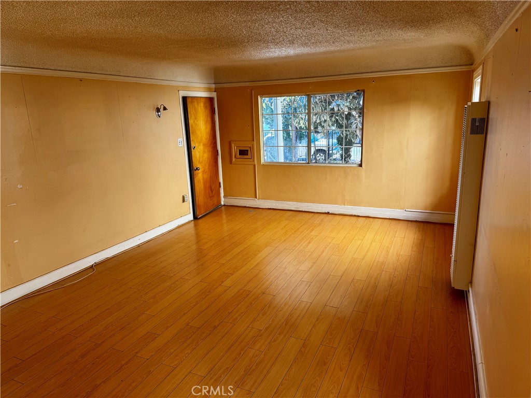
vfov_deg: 56.8
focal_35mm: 24
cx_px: 266
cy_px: 199
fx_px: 368
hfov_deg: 71.6
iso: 100
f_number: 1.78
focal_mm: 6.76
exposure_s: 1/121
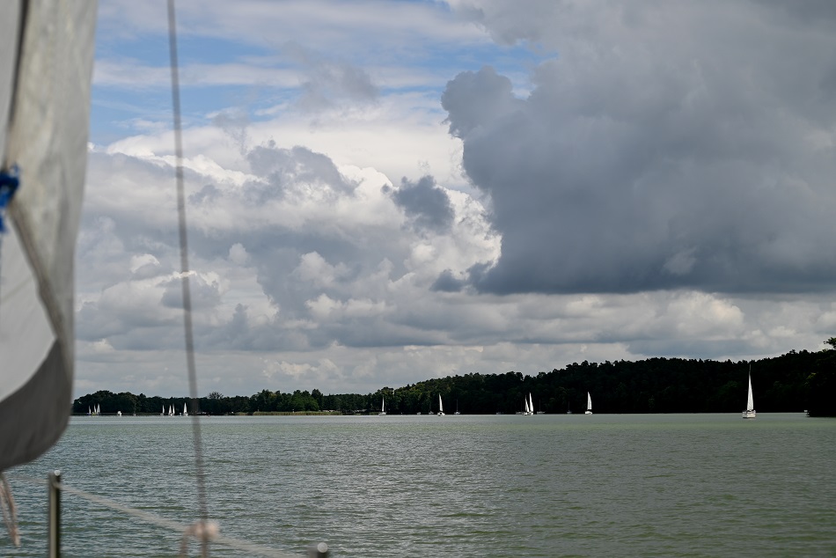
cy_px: 279
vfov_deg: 17.5
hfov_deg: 26.0
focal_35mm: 78
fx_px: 1812
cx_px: 418
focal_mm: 78
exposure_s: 1/800
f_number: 7.1
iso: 100
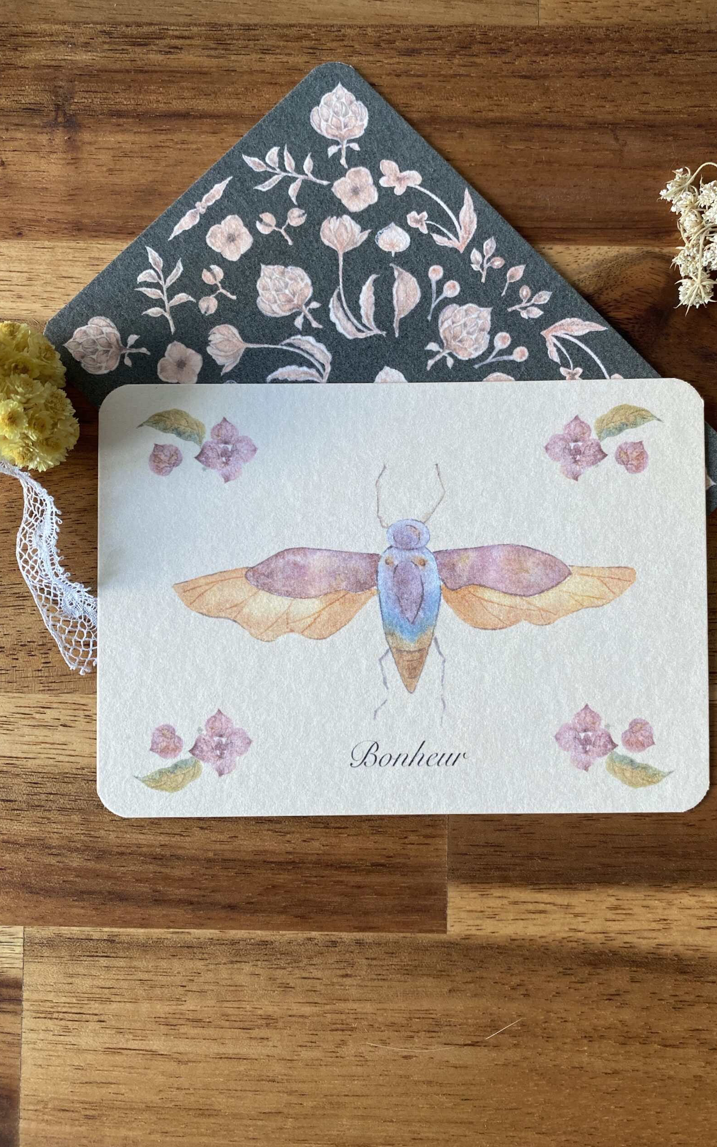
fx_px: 875
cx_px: 388
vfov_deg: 66.5
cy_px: 567
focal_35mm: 28
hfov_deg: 44.5
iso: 125
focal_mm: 4.25
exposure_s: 1/116
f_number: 1.8
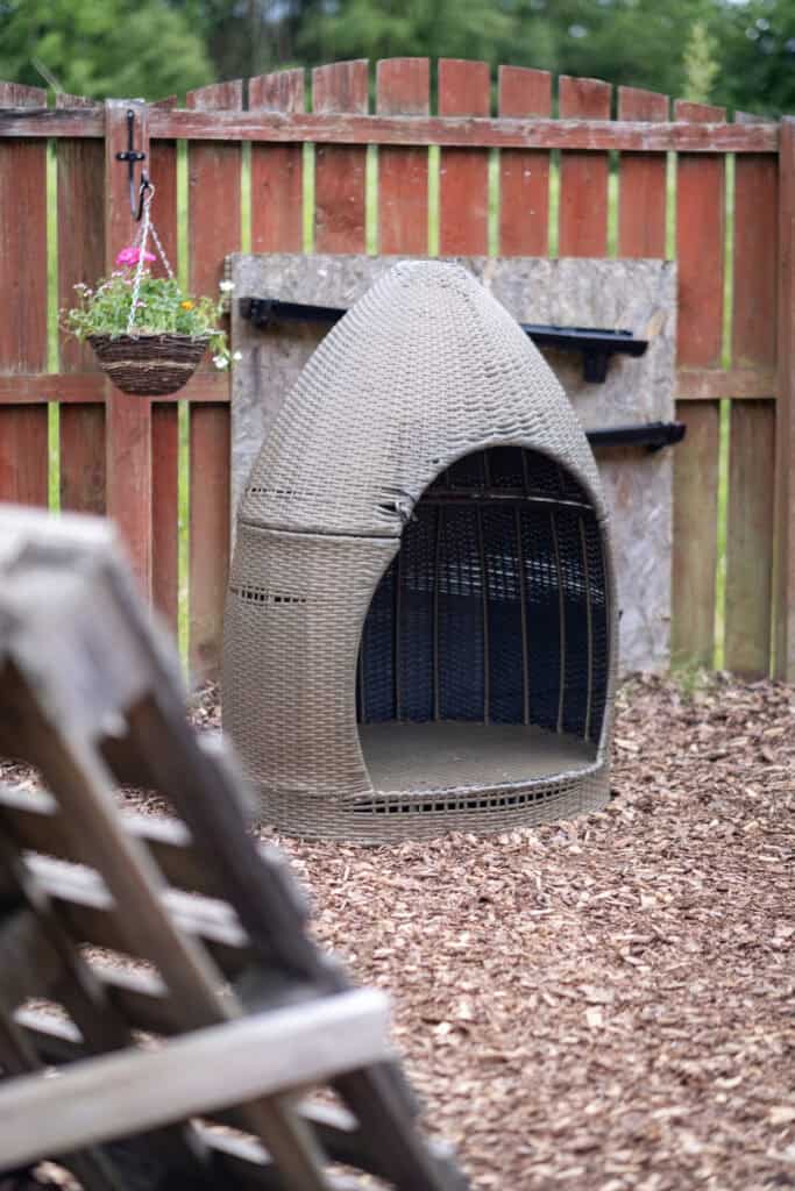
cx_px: 398
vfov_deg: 24.2
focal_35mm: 84
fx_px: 2781
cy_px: 596
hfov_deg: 16.3
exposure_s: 1/2000
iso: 320
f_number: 1.2
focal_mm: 56
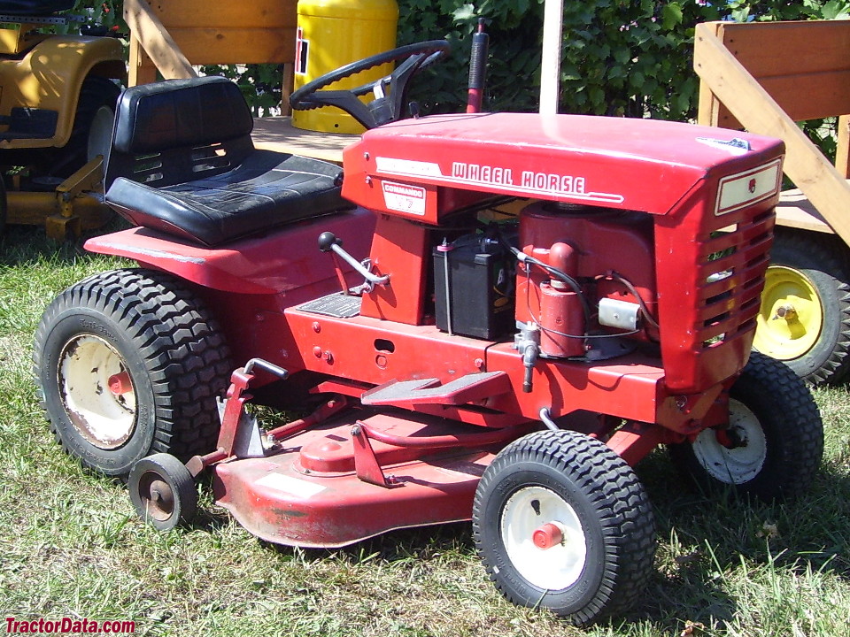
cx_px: 425
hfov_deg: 44.8
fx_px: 1031
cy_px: 318
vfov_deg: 34.3
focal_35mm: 42
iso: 80
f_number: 3
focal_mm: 7
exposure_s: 1/500
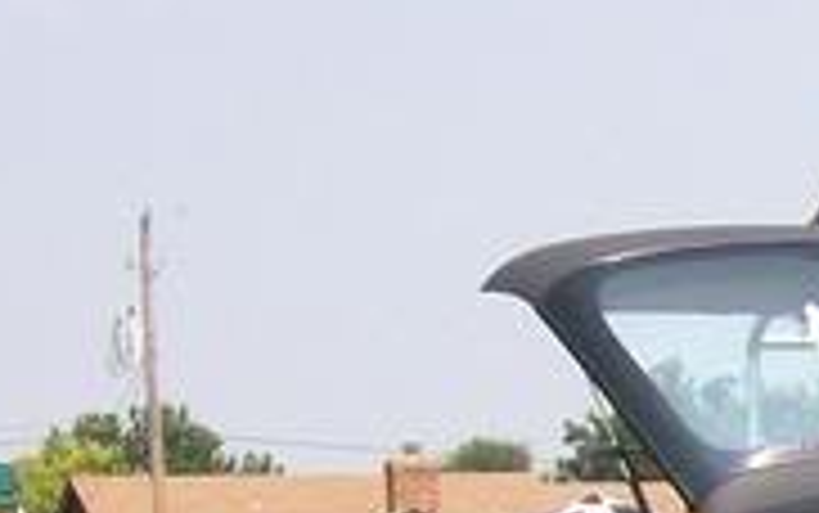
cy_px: 1006
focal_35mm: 209
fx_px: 4668
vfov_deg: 6.1
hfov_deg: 9.6
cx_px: 1377
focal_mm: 7.6
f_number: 5.4
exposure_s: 1/638
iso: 80
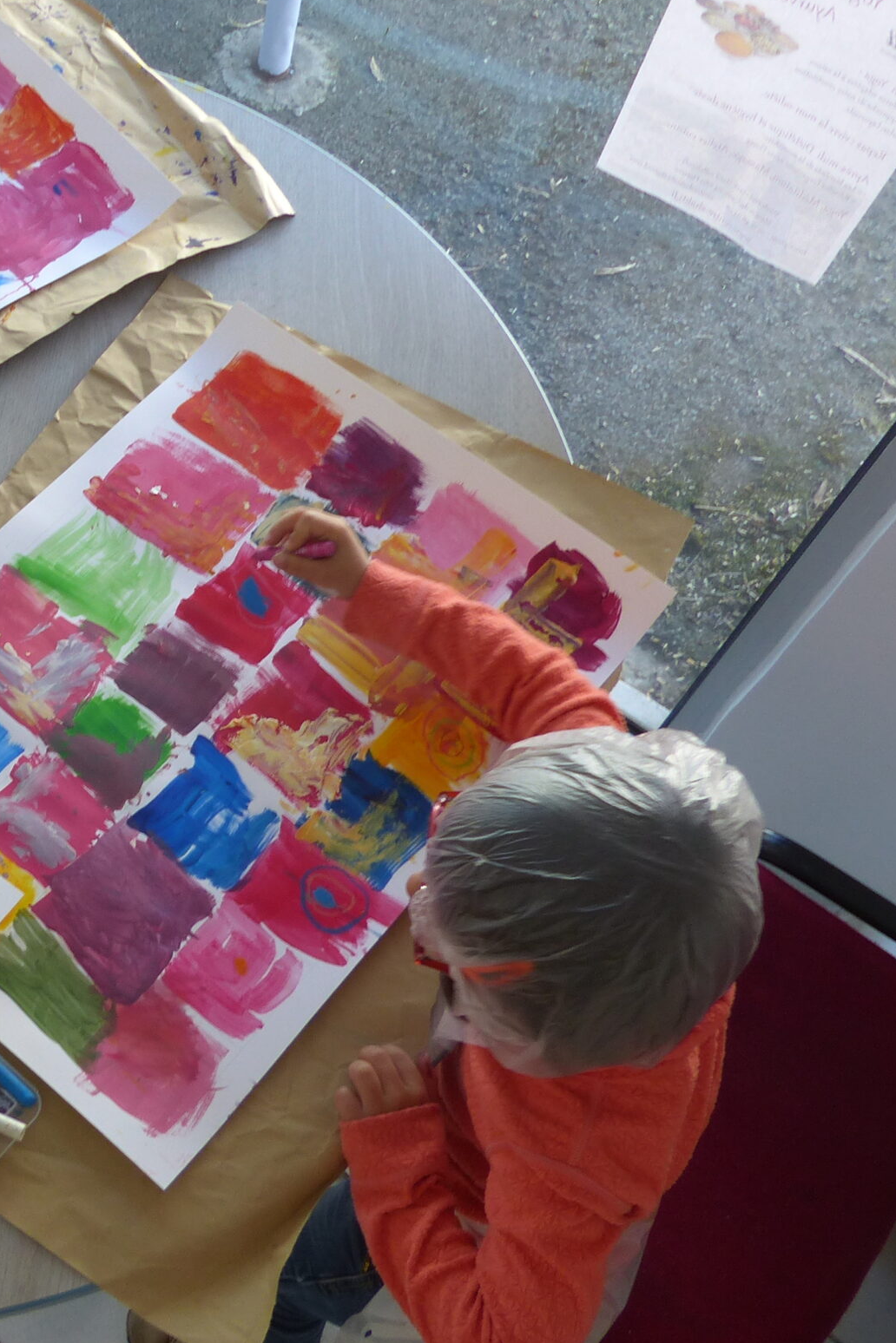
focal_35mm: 43
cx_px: -72
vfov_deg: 45.3
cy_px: 591
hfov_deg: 28.5
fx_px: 1605
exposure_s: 1/60
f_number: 2.8
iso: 100
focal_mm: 4.5
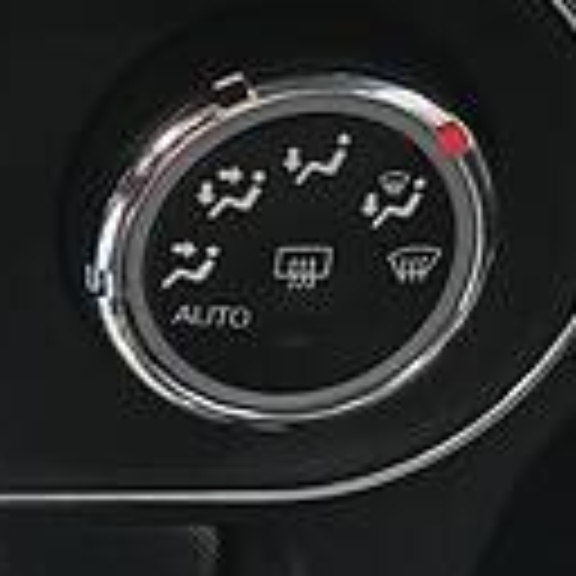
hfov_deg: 14.0
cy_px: 364
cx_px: -310
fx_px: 2184
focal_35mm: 116
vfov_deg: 15.0
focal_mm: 4
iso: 32
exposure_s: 1/100
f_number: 1.8
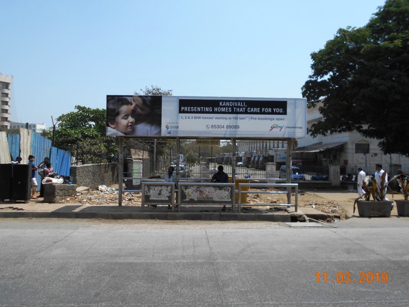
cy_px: 154
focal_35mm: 30
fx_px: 354
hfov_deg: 60.0
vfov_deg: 46.8
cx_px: 204
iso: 80
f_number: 3.4
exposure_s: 1/800
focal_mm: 5.1
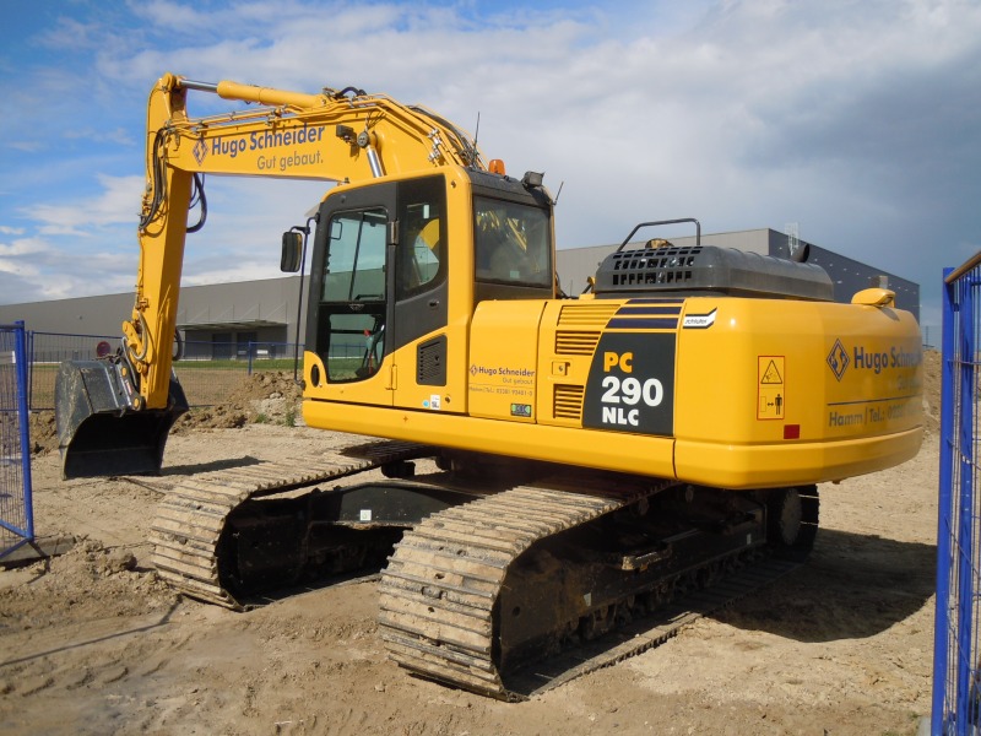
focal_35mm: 30
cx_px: 490
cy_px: 368
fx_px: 850
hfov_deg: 60.0
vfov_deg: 46.8
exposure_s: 1/320
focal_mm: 5.4
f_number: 7
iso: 100
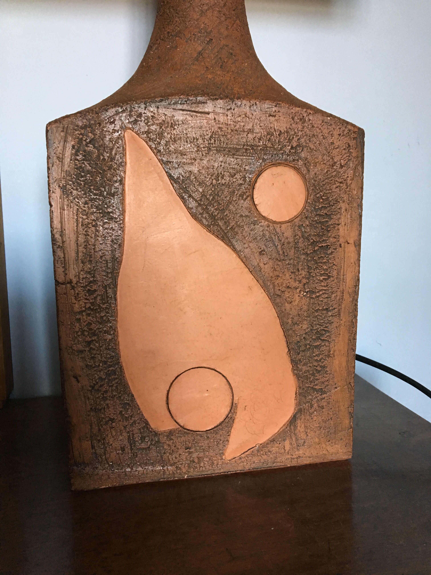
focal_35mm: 29
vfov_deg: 61.7
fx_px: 481
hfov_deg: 48.2
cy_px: 288
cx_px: 216
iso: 200
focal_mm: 4.15
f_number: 2.2
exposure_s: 1/33
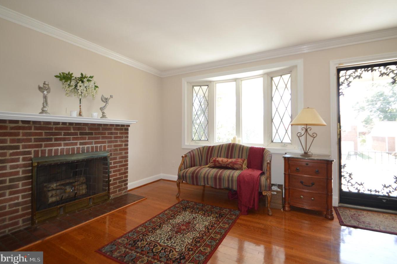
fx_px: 176
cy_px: 126
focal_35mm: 16
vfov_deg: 73.7
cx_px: 209
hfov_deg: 96.7
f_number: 4
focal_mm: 10
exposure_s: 1/100
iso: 400
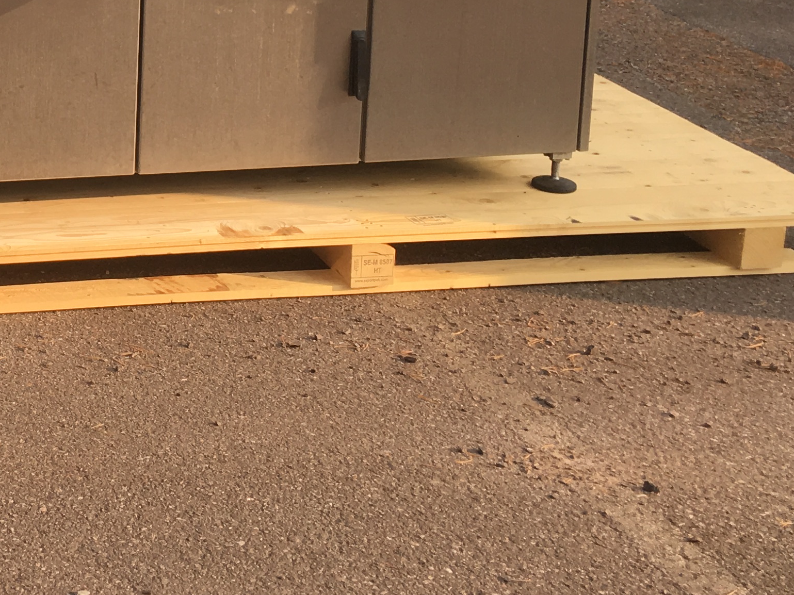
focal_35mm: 76
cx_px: -86
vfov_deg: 18.5
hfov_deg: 24.0
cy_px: -100
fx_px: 1743
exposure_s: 1/384
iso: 25
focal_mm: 4.15
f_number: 2.2
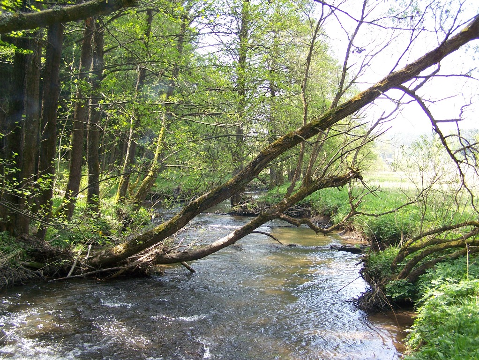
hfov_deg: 48.9
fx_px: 526
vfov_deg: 37.8
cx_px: 240
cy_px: 180
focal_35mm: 38
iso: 80
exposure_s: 1/100
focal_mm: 6.3
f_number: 2.8
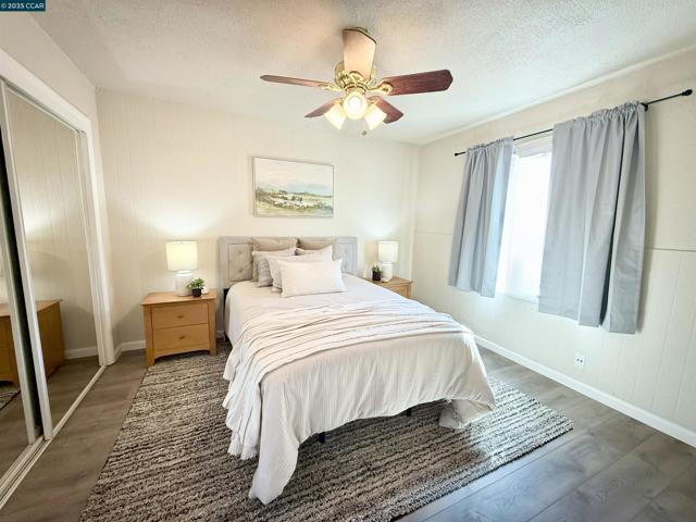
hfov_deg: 102.1
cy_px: 261
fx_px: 281
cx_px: 348
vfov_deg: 85.7
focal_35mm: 14
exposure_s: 1/120
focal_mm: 2.22
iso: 400
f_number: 2.2
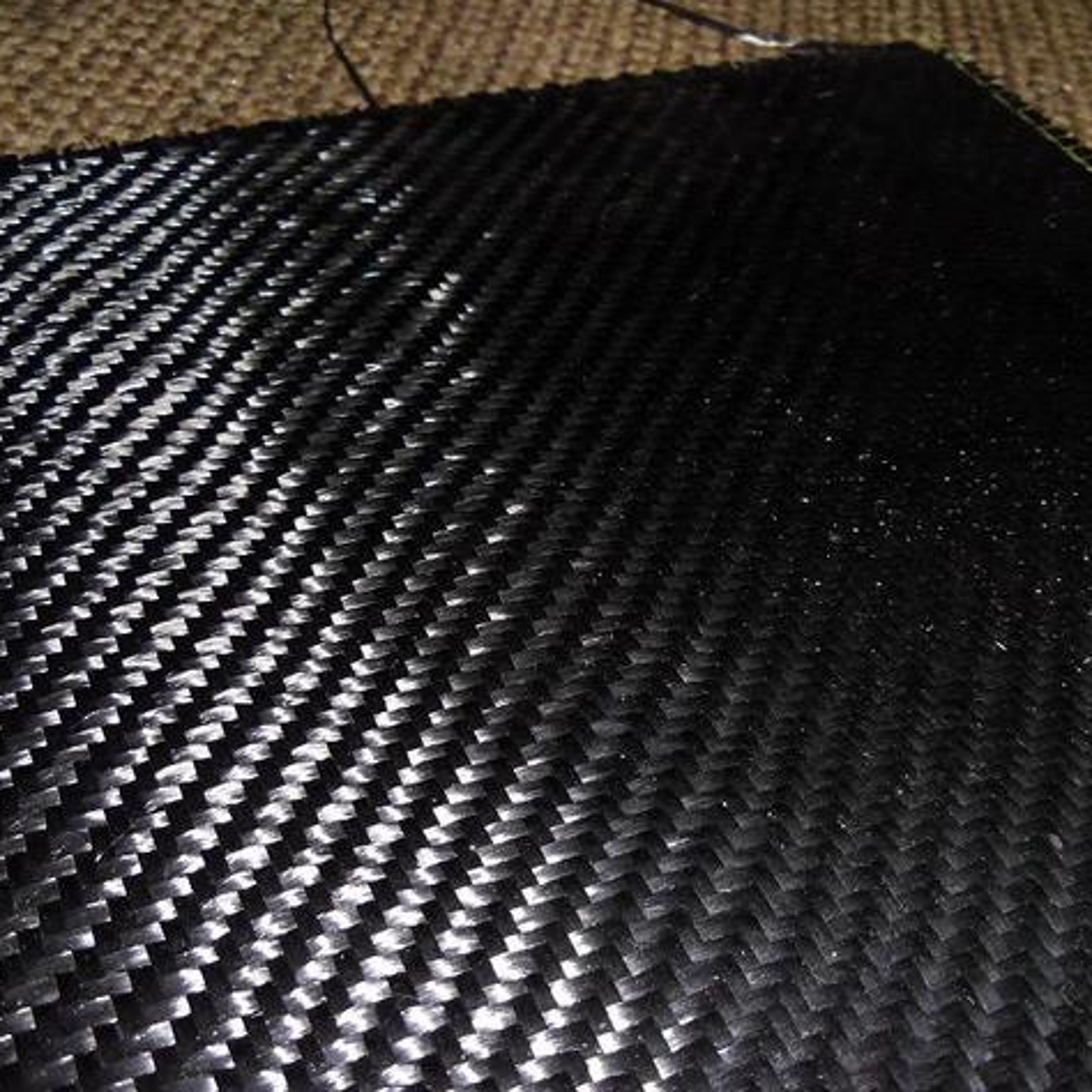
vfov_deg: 44.9
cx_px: 546
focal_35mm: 37
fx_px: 1321
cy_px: 541
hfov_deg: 44.9
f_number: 9.5
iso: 80
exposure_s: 1/45
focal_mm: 5.6
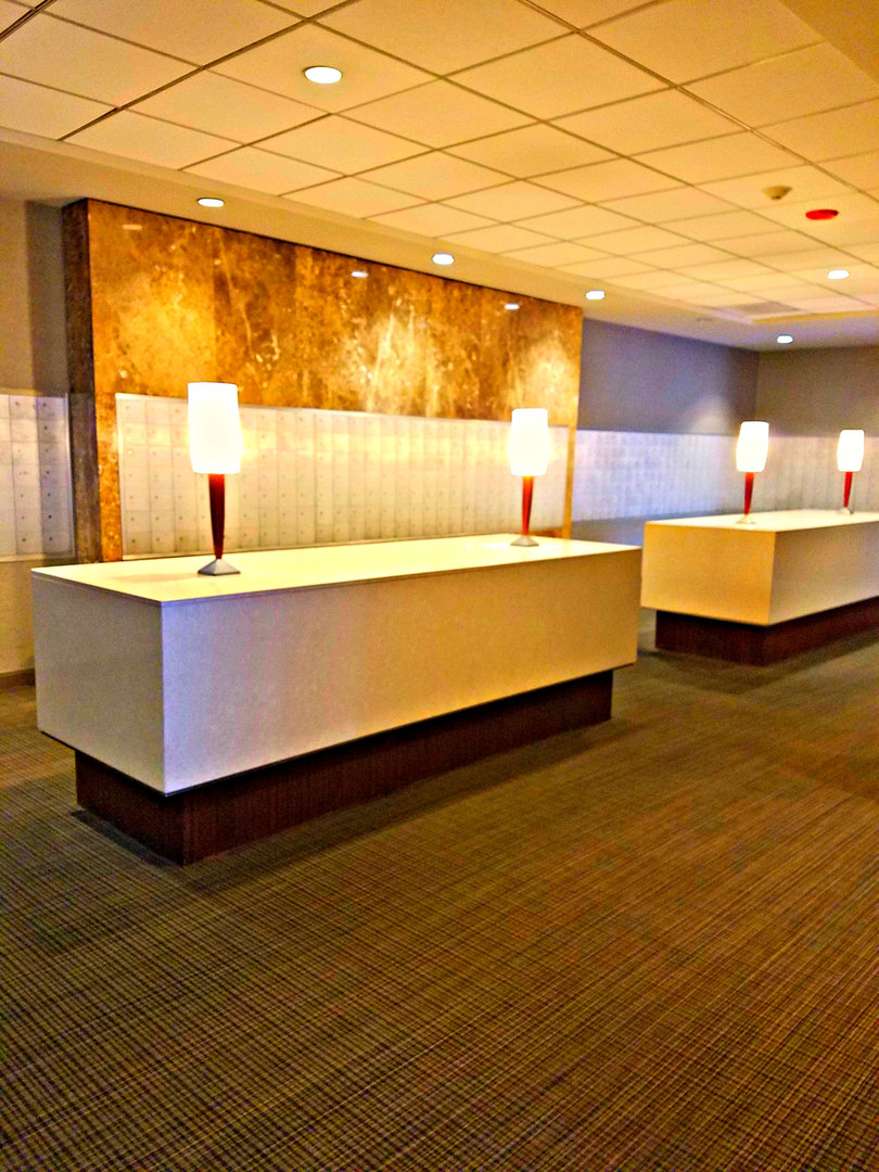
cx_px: 440
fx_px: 880
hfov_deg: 53.1
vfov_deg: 67.3
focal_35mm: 26
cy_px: 586
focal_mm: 4.2
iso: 320
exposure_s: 1/10
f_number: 1.7
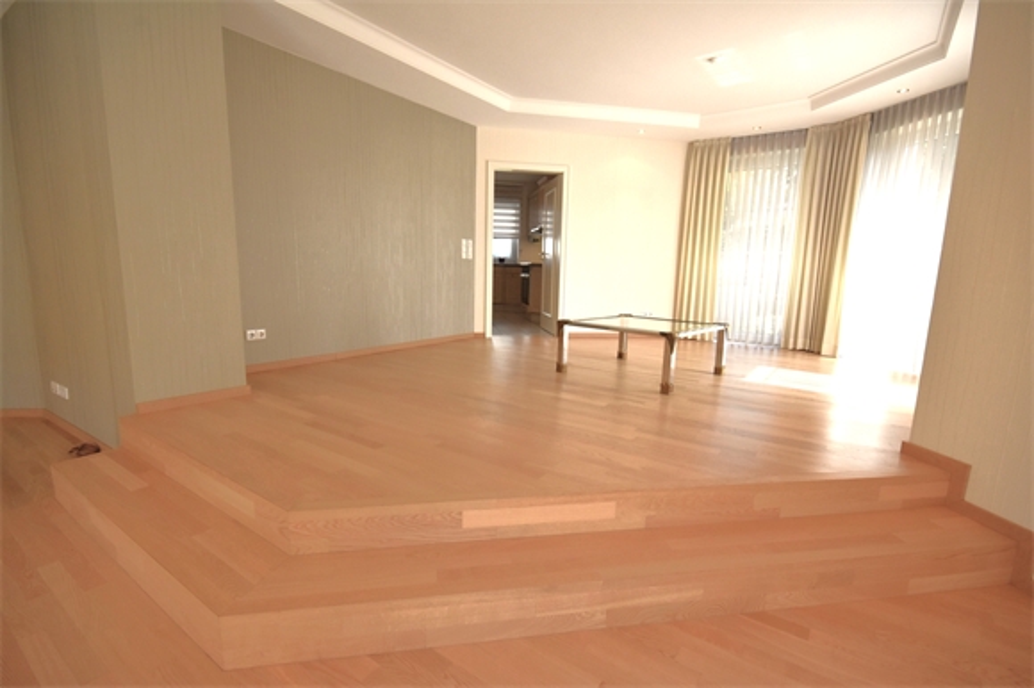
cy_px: 344
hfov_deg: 93.3
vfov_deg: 70.4
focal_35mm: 17
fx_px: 488
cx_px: 517
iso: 800
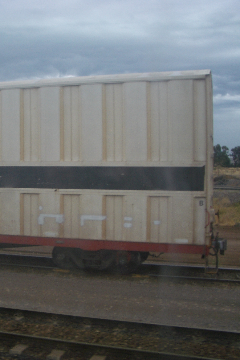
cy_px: 181
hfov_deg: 26.4
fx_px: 490
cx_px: 12
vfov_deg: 40.3
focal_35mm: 49
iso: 50
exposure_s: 1/200
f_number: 4.3
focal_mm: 5.8
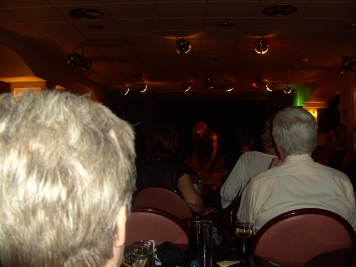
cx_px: 178
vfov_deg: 38.7
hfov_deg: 50.1
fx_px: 381
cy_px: 134
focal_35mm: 37
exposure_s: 1/50
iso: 64
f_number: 2.8
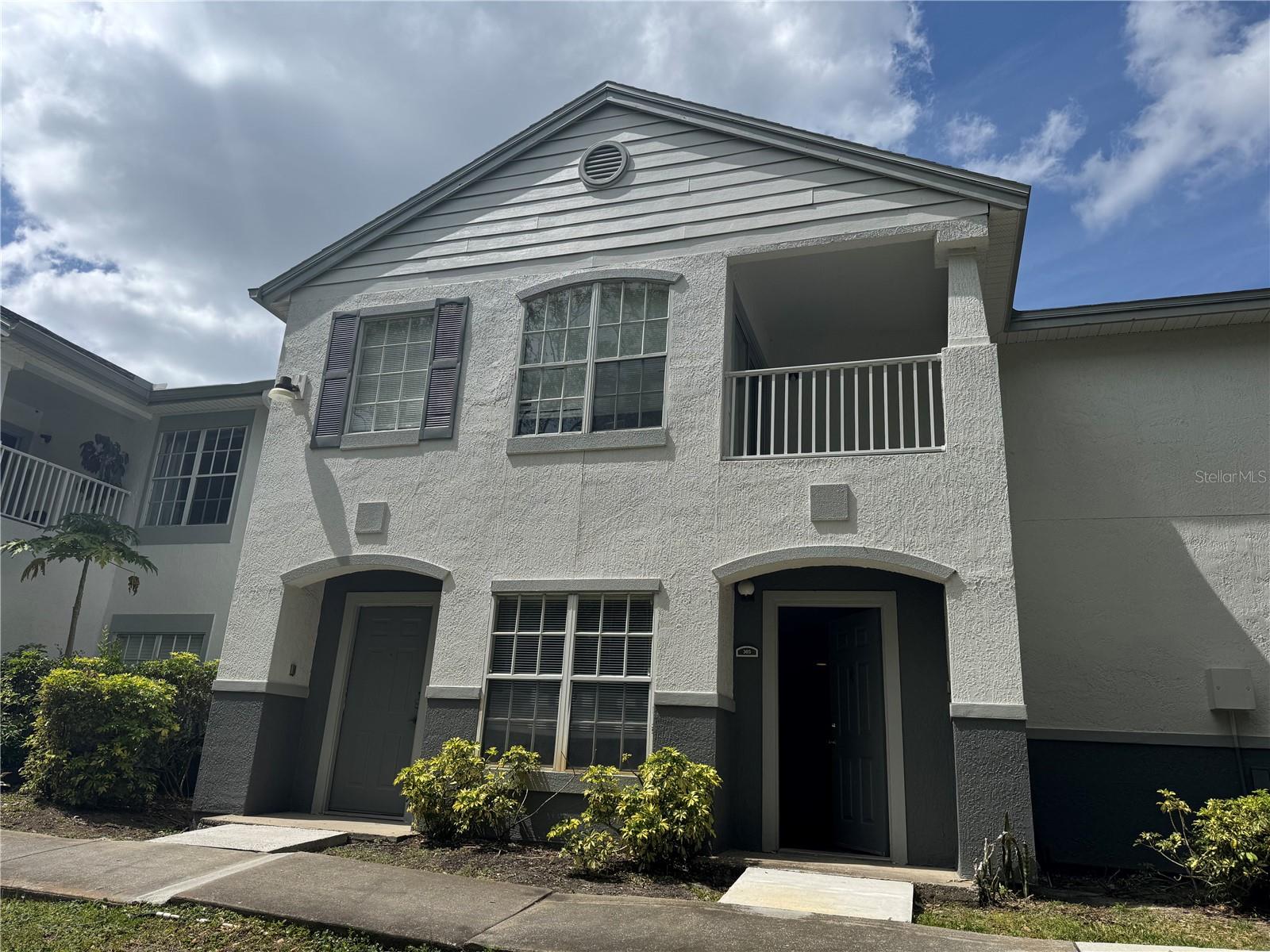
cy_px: 476
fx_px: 881
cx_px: 635
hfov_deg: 71.6
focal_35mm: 24
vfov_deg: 56.8
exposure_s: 1/7937
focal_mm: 6.76
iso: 80
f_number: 1.78
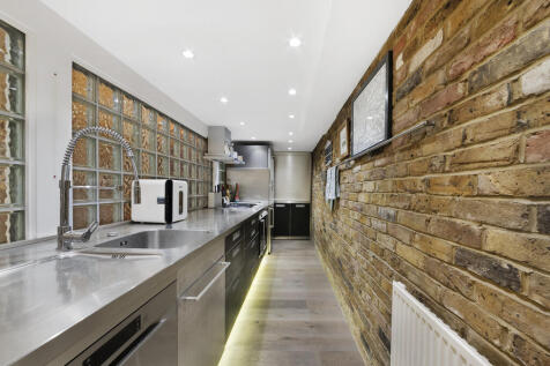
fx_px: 214
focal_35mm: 14
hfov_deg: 104.3
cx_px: 275
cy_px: 183
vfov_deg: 81.2
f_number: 16
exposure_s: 1.6
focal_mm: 14
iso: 250
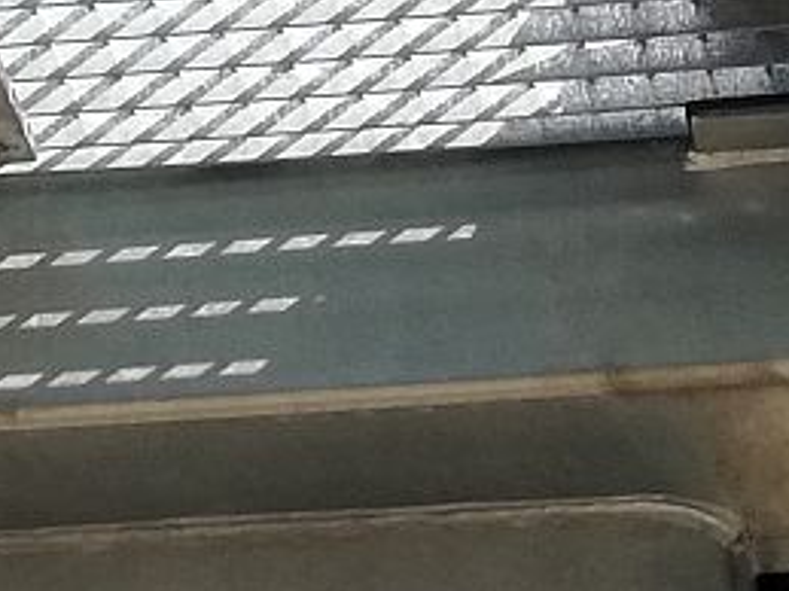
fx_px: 4579
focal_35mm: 201
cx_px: 423
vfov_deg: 7.3
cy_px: 740
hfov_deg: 9.8
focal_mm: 3.79
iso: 50
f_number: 2
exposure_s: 1/719
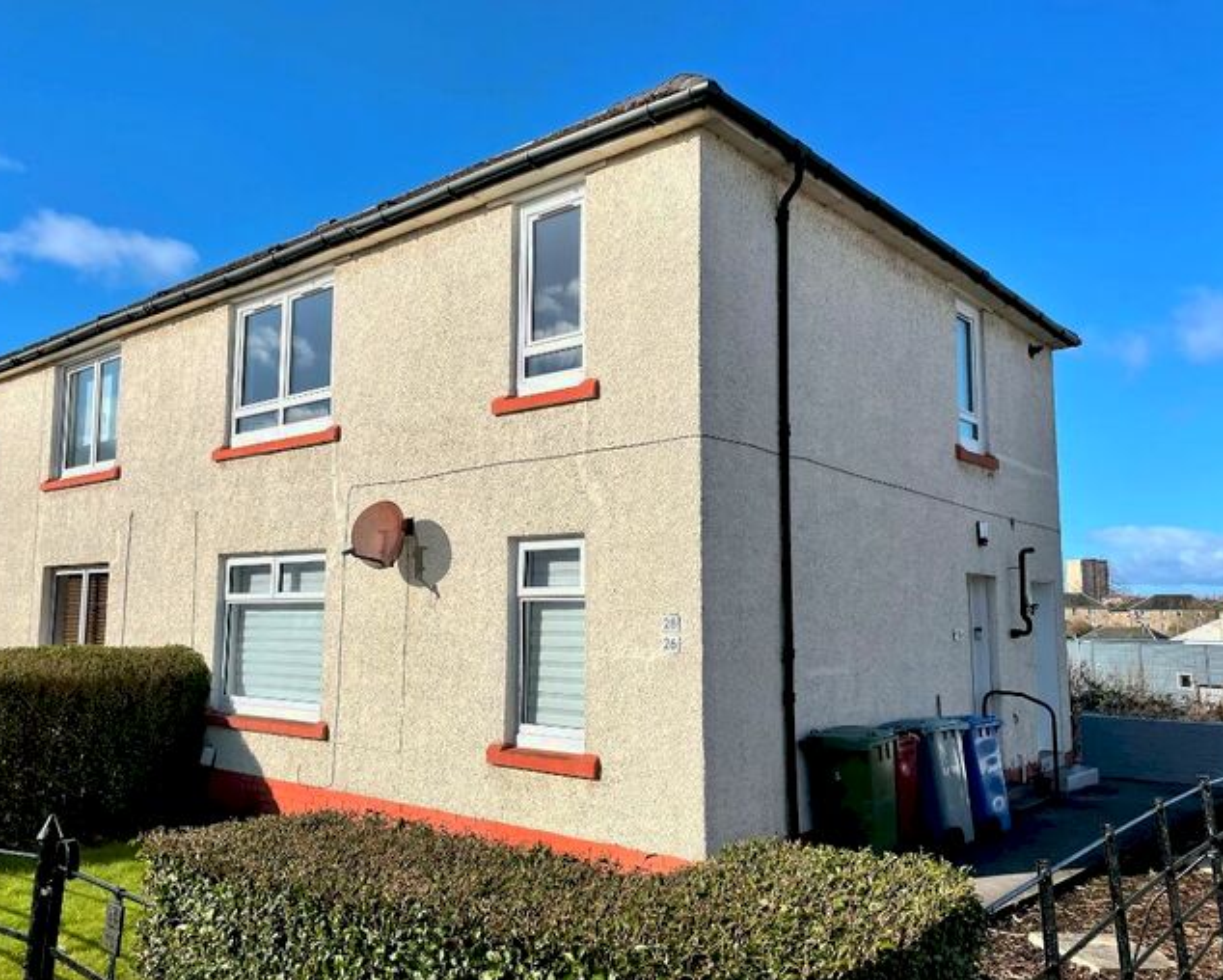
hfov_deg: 62.2
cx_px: 590
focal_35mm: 28
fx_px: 1014
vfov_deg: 51.6
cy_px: 503
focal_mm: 4.2
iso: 32
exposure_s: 1/8403
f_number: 1.6
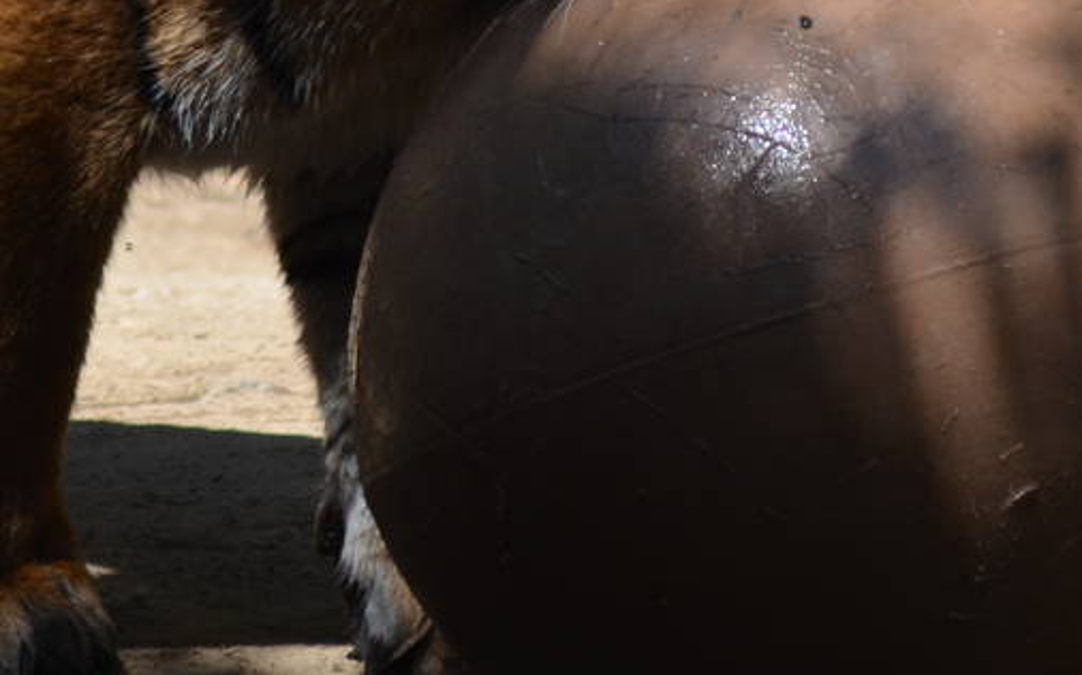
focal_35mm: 1061
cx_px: 239
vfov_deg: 1.2
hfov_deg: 2.0
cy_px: -70
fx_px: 31280
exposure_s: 1/1250
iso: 400
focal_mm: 220
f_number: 5.6
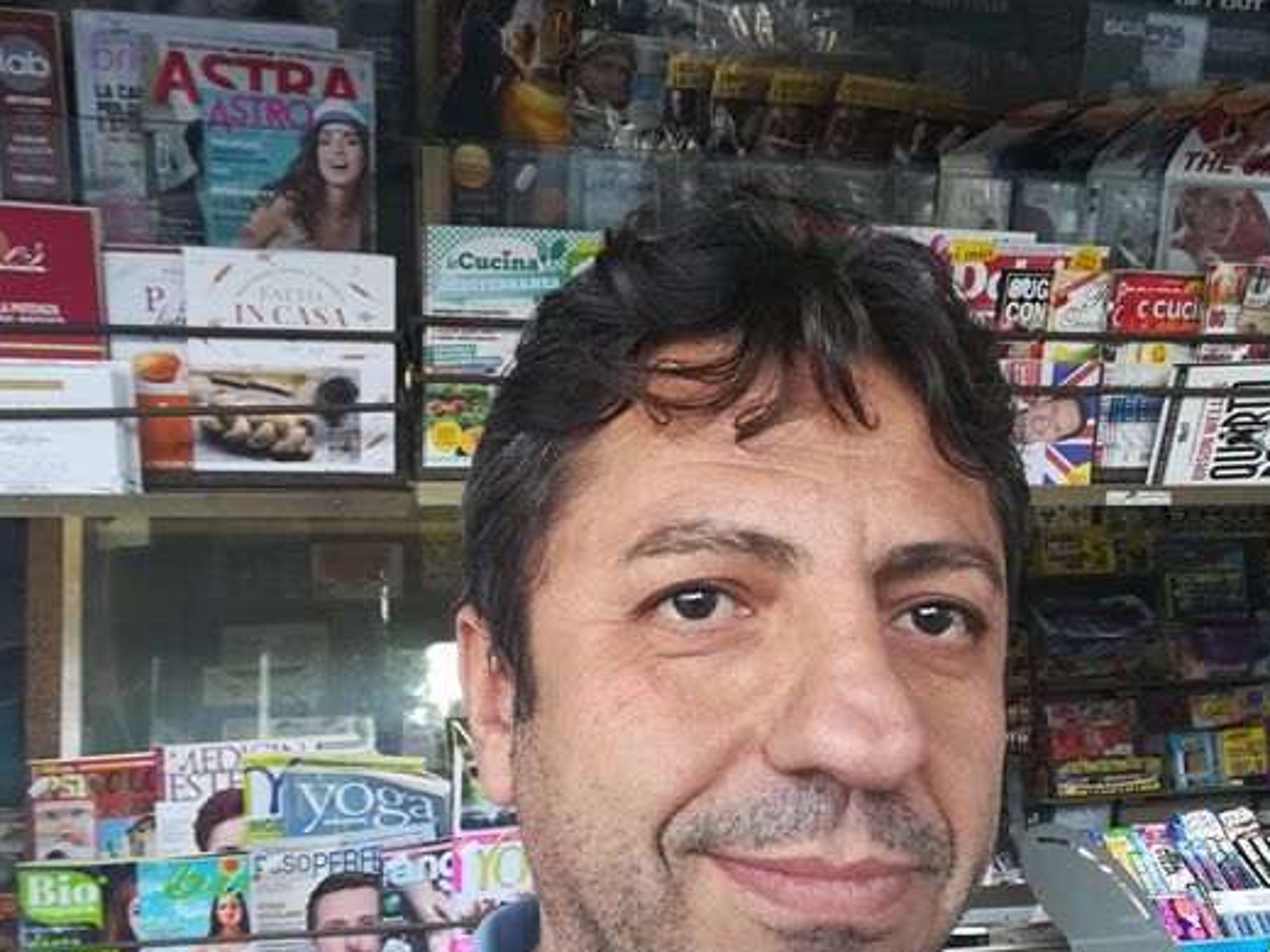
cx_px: 735
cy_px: 608
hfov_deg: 46.6
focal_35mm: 40
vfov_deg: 35.7
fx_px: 1468
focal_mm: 3.83
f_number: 2.2
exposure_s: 1/50
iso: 64
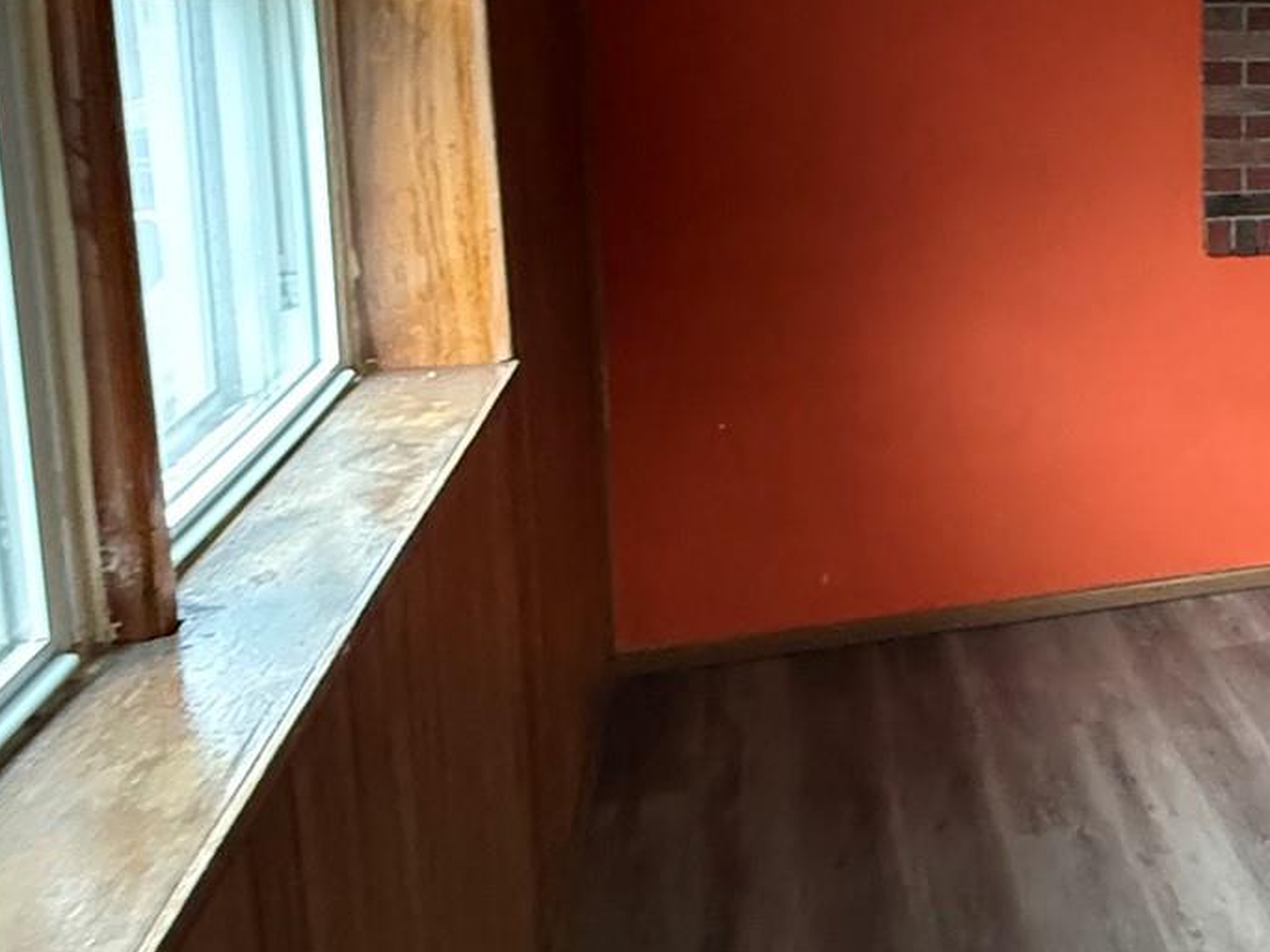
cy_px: 216
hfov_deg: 37.4
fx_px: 1541
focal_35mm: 42
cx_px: 1404
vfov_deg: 33.5
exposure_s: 1/60
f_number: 2.2
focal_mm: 2.22
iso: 640
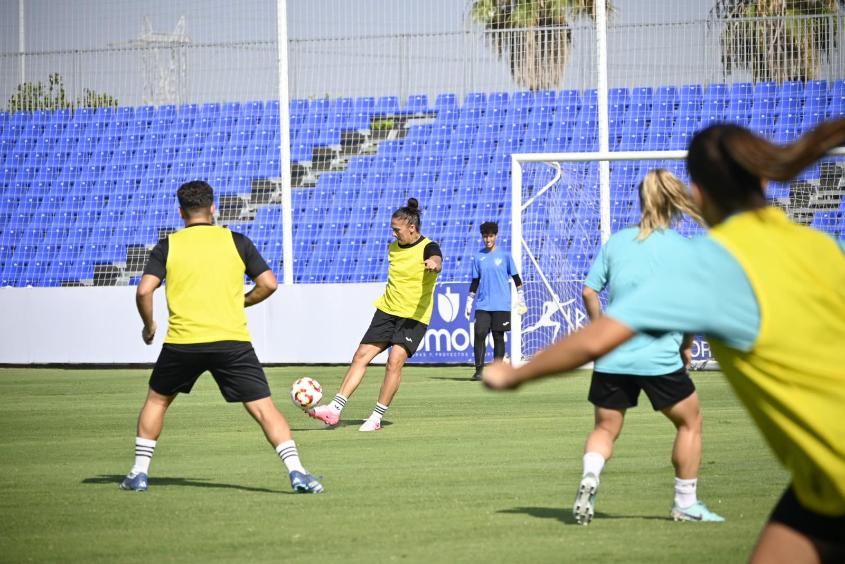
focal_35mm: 225
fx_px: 5281
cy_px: 282
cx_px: 422
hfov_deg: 9.1
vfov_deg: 6.1
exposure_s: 1/1000
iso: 160
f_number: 5.3
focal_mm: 150
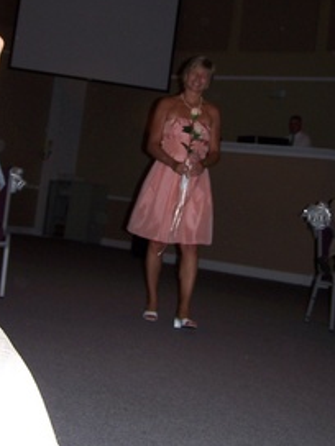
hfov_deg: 21.9
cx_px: 164
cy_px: 162
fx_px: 865
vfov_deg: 28.8
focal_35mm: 67
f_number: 2.8
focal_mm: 6.3
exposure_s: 1/60
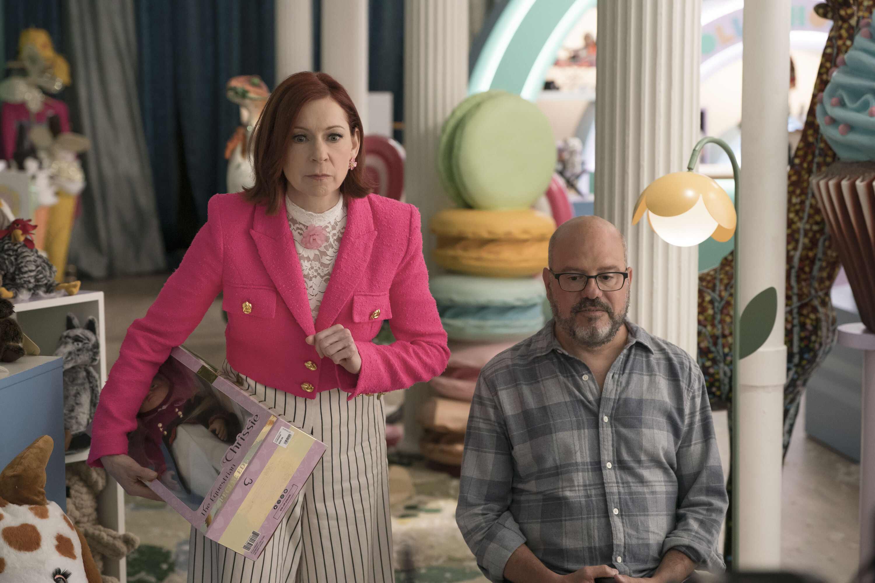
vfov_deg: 18.4
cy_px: 292
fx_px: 1798
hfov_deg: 27.3
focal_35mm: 74
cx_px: 438
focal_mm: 74
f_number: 4
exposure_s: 1/200
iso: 4000
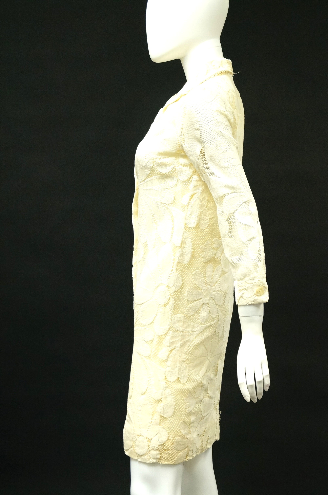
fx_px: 926
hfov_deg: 20.1
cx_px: 164
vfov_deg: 29.9
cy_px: 248
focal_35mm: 68
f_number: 5.6
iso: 1250
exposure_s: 1/80
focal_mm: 45
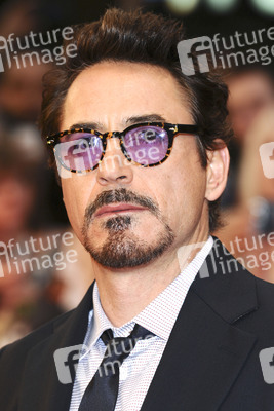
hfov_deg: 6.8
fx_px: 2310
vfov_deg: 10.2
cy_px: 206
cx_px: 137
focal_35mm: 202
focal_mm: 135
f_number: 4.5
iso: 320
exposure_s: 1/200
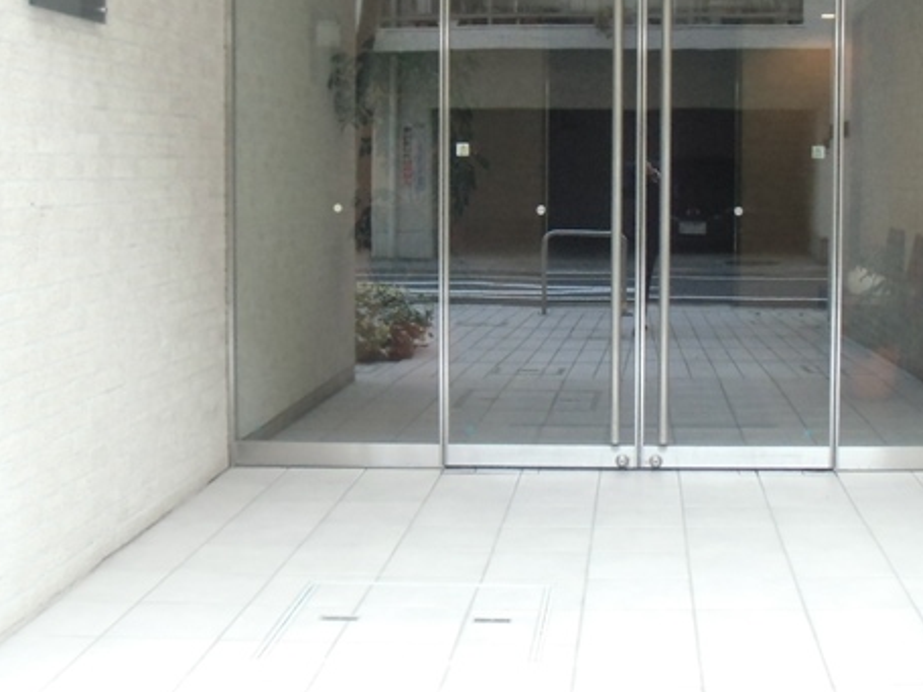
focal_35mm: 58
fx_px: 1546
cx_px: 645
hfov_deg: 32.8
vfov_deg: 25.1
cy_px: 260
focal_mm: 5.93
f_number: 3.7
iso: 400
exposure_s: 1/100
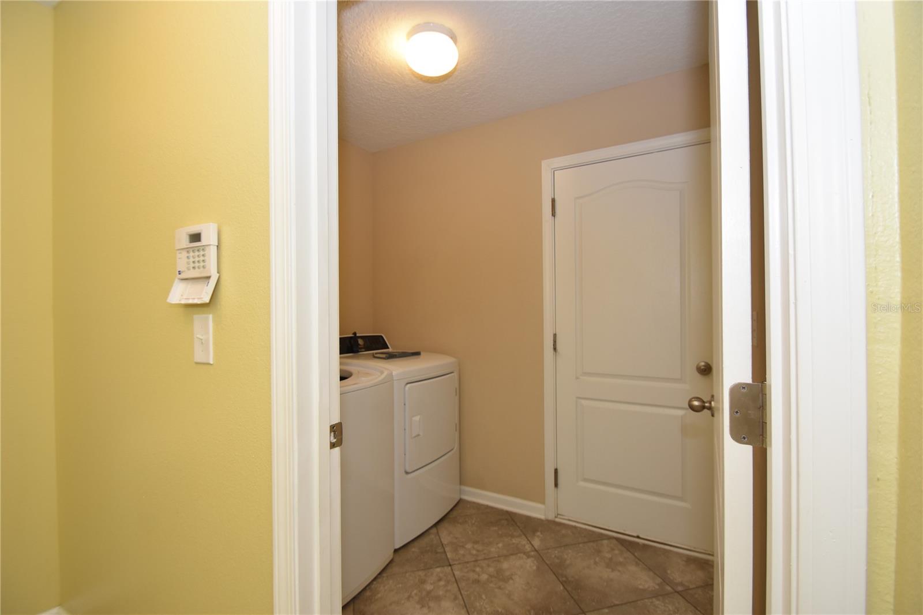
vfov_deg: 77.3
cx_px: 462
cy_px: 308
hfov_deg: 100.4
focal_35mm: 15
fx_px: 384
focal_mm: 10
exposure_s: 1/60
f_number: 4
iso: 500
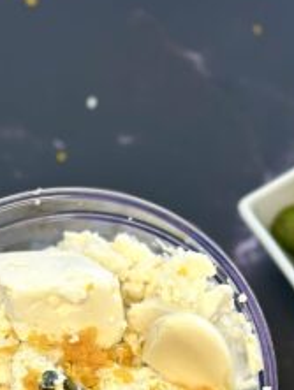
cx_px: 246
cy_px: 386
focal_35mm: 108
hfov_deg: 13.6
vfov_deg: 17.8
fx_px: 1221
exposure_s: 1/149
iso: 100
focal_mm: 6.86
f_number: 1.78
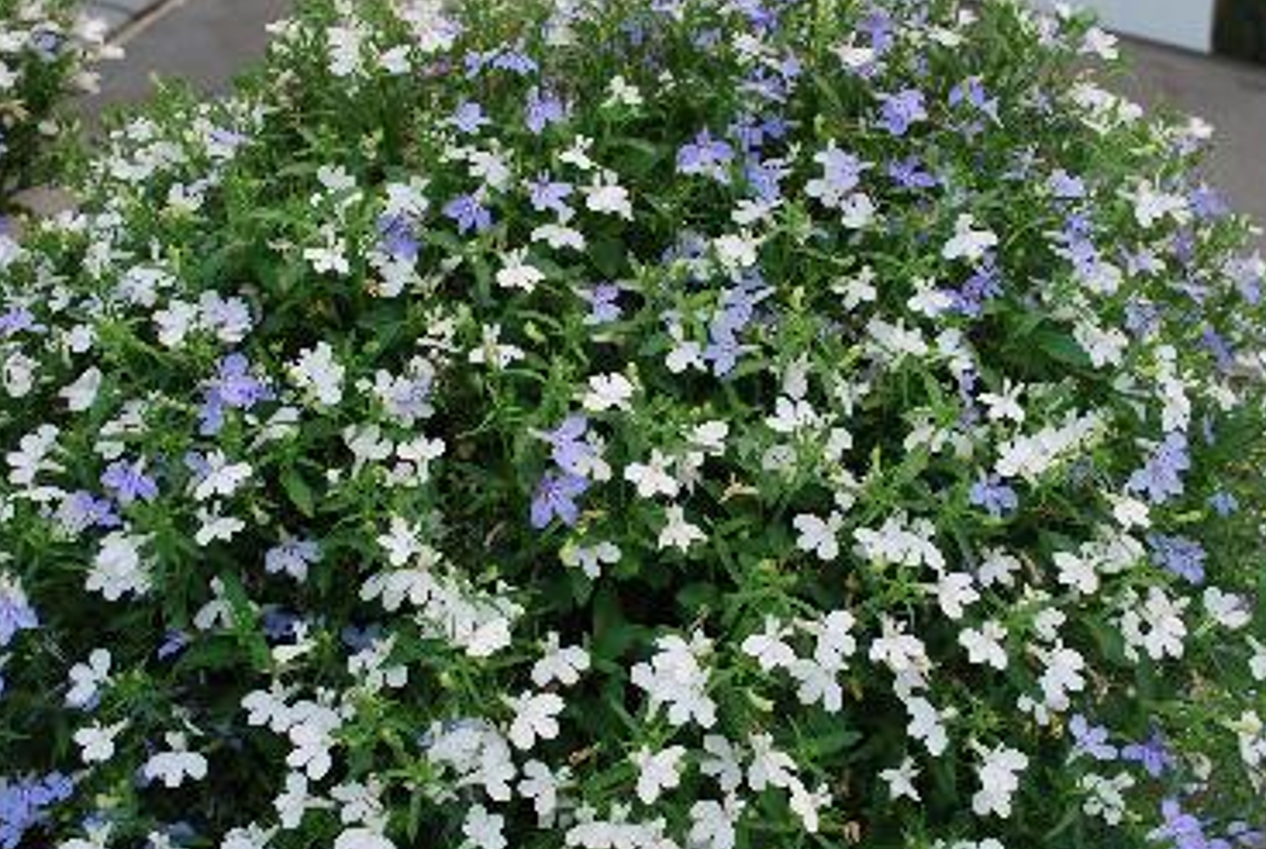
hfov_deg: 53.1
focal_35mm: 36
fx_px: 1268
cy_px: 428
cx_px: 624
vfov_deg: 37.0
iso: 200
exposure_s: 1/60
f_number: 5
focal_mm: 22
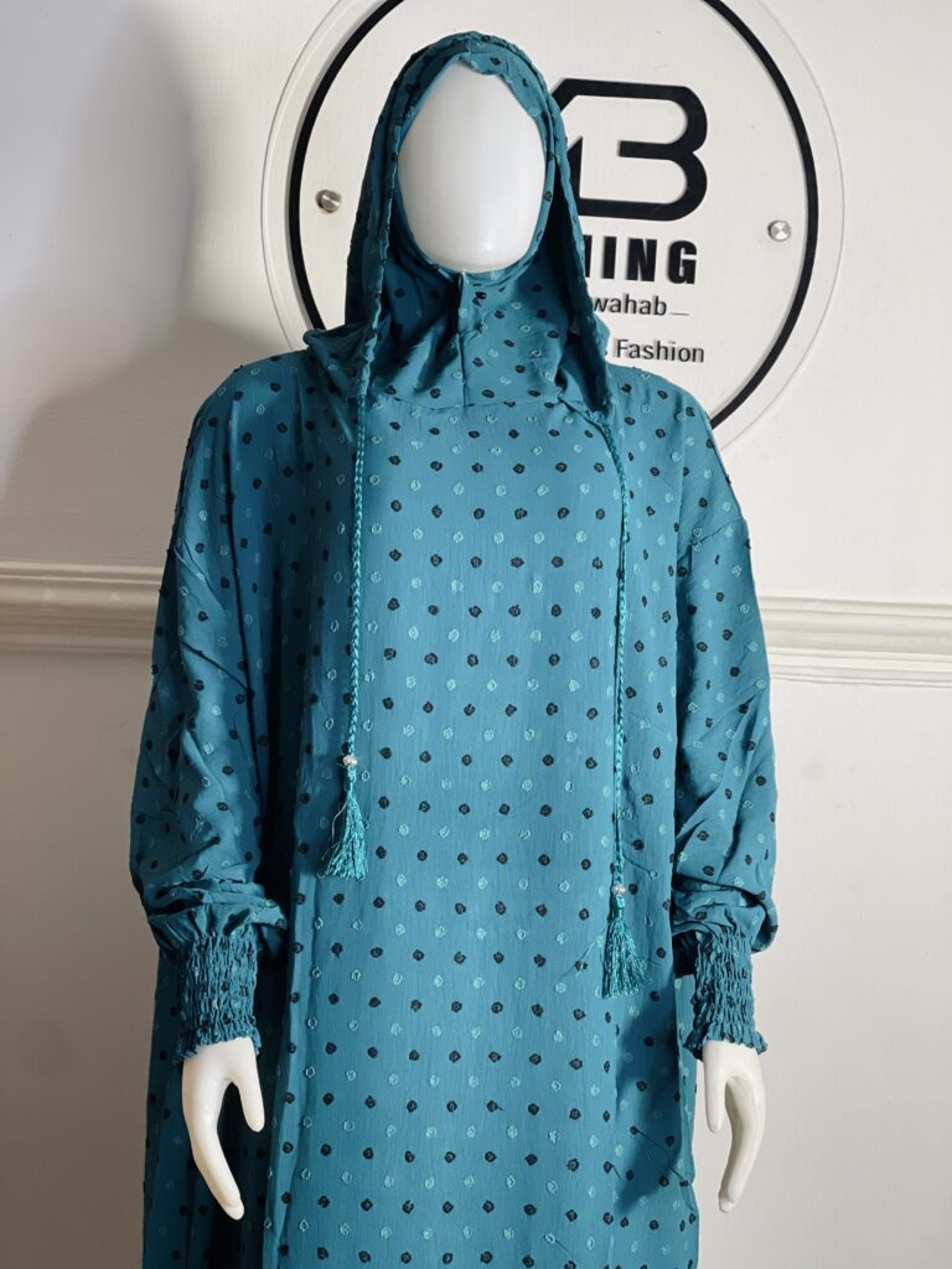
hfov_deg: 22.9
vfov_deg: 30.3
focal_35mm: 64
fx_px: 2347
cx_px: 476
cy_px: 634
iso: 160
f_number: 2.2
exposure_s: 1/116
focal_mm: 7.5
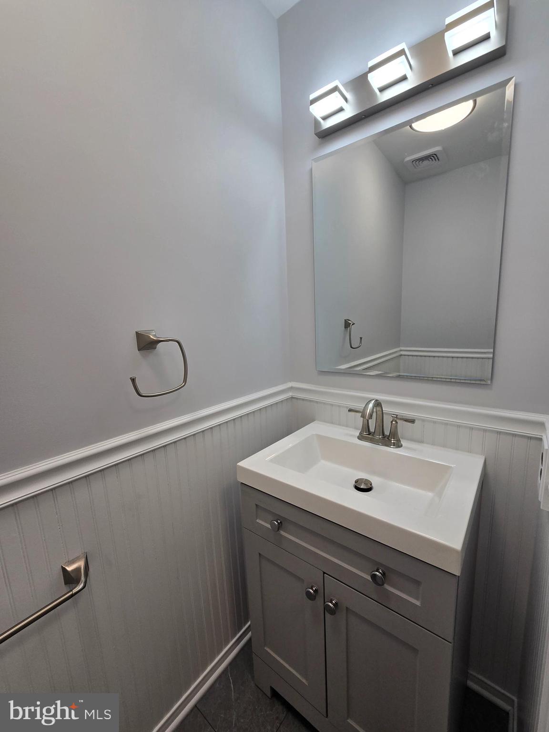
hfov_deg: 89.9
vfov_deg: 106.2
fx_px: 275
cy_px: 366
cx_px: 274
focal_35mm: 13
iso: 50
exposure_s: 1/153
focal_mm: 2.2
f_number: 2.2
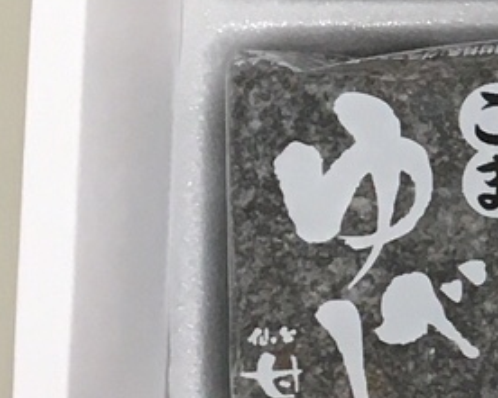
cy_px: 247
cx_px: 1496
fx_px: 3052
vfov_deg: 7.5
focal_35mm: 207
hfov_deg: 8.0
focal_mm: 4.15
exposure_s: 1/33
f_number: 2.2
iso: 25
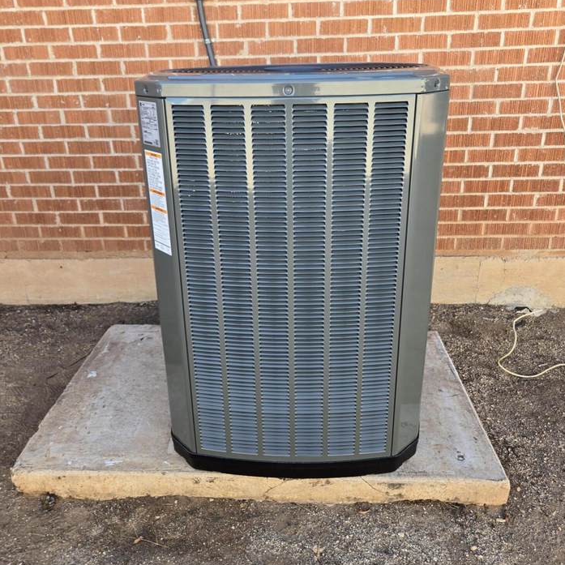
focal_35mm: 28
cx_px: 291
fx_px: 517
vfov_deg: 57.2
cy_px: 250
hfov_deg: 57.3
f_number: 1.8
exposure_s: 1/180
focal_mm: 5.4
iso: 32
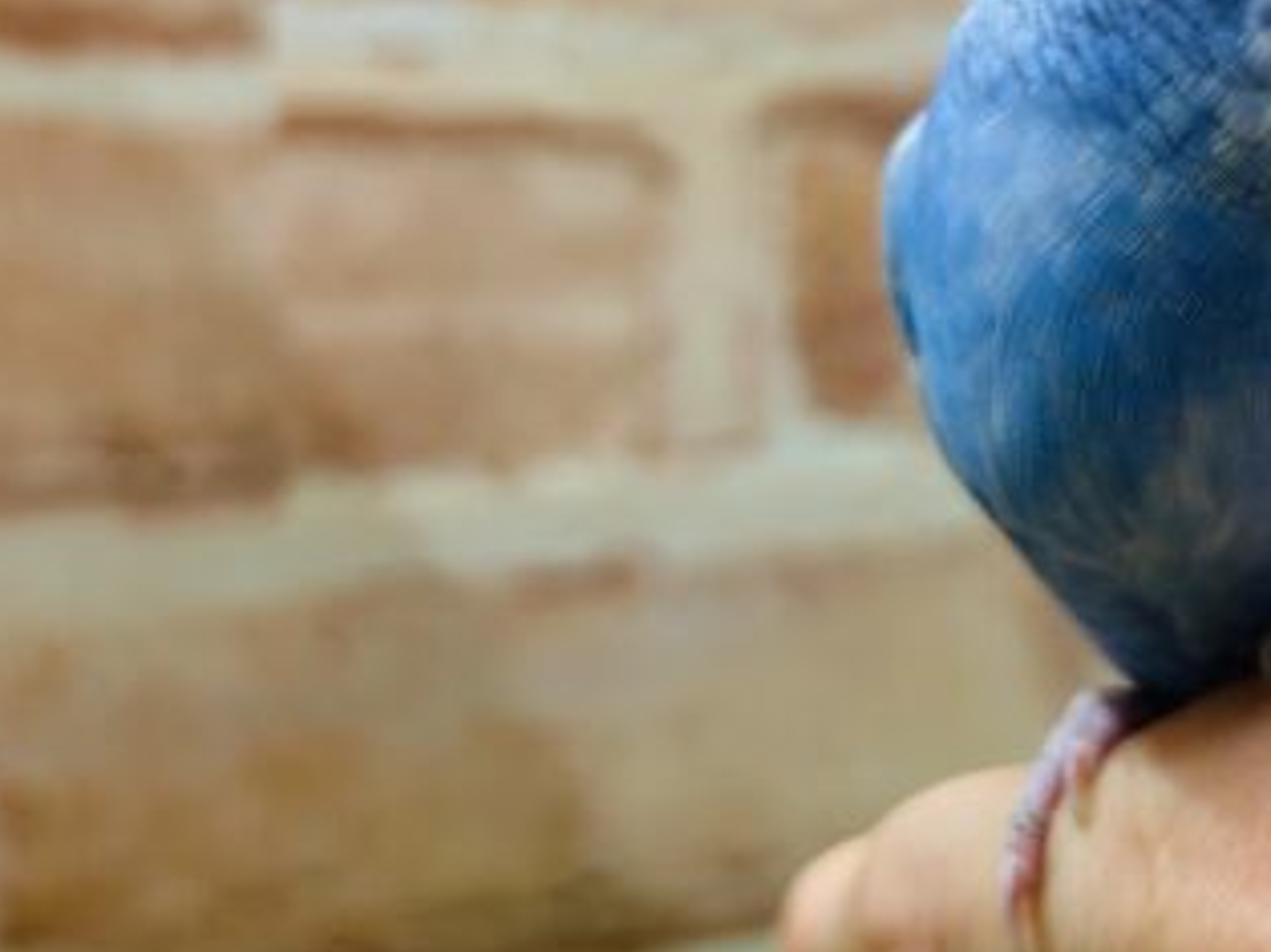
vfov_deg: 26.9
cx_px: 1077
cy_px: 162
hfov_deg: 34.7
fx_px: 1945
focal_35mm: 53
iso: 125
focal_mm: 5.7
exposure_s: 1/100
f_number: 1.5
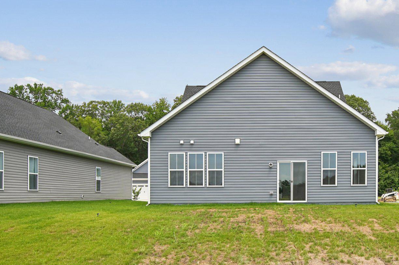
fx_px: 332
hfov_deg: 60.5
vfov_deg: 43.5
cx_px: 266
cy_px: 132
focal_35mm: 30
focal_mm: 18
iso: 160
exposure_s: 1/800
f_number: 6.3
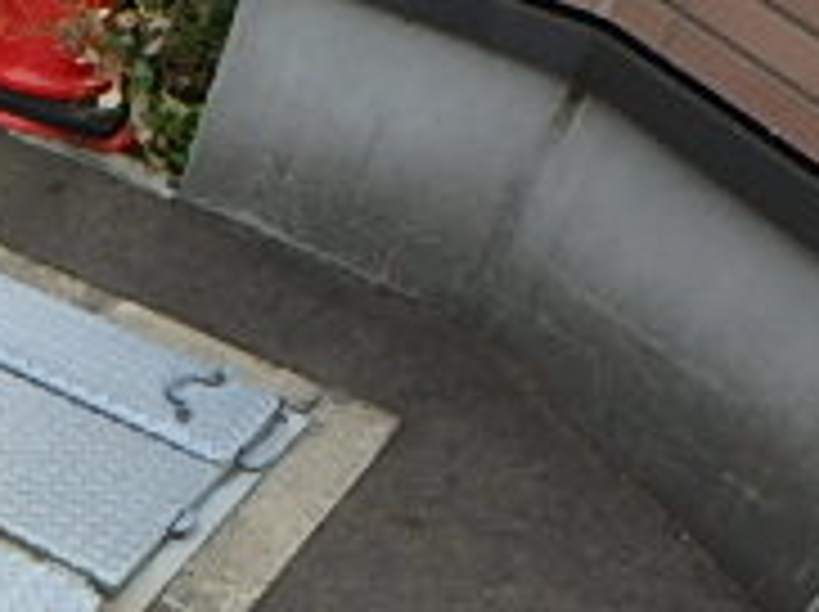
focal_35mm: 74
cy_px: 936
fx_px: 1749
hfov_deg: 22.1
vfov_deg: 17.7
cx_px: -387
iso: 125
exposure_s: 1/200
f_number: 3.5
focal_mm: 3.7
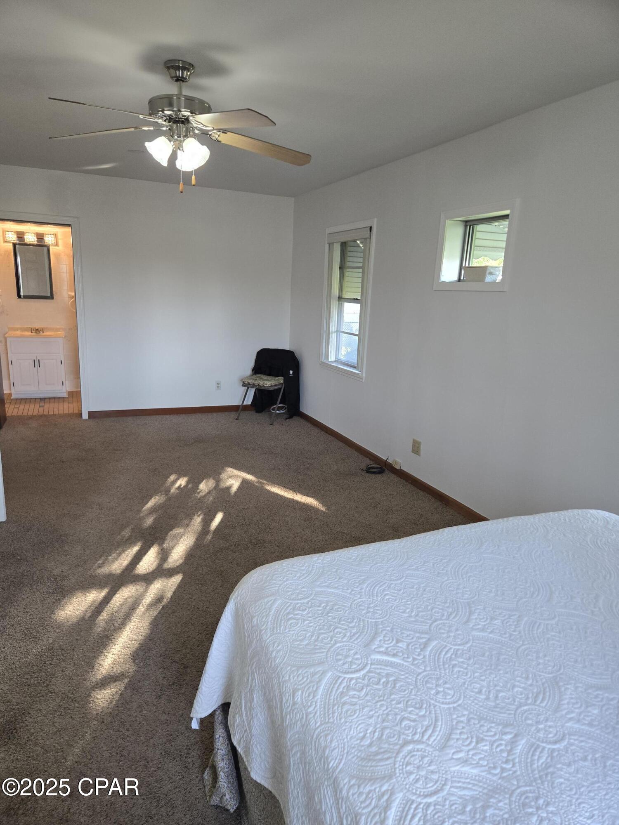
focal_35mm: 23
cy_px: 412
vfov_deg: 73.9
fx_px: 548
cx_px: 310
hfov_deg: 58.9
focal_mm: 5.4
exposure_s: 1/120
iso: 125
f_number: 1.8
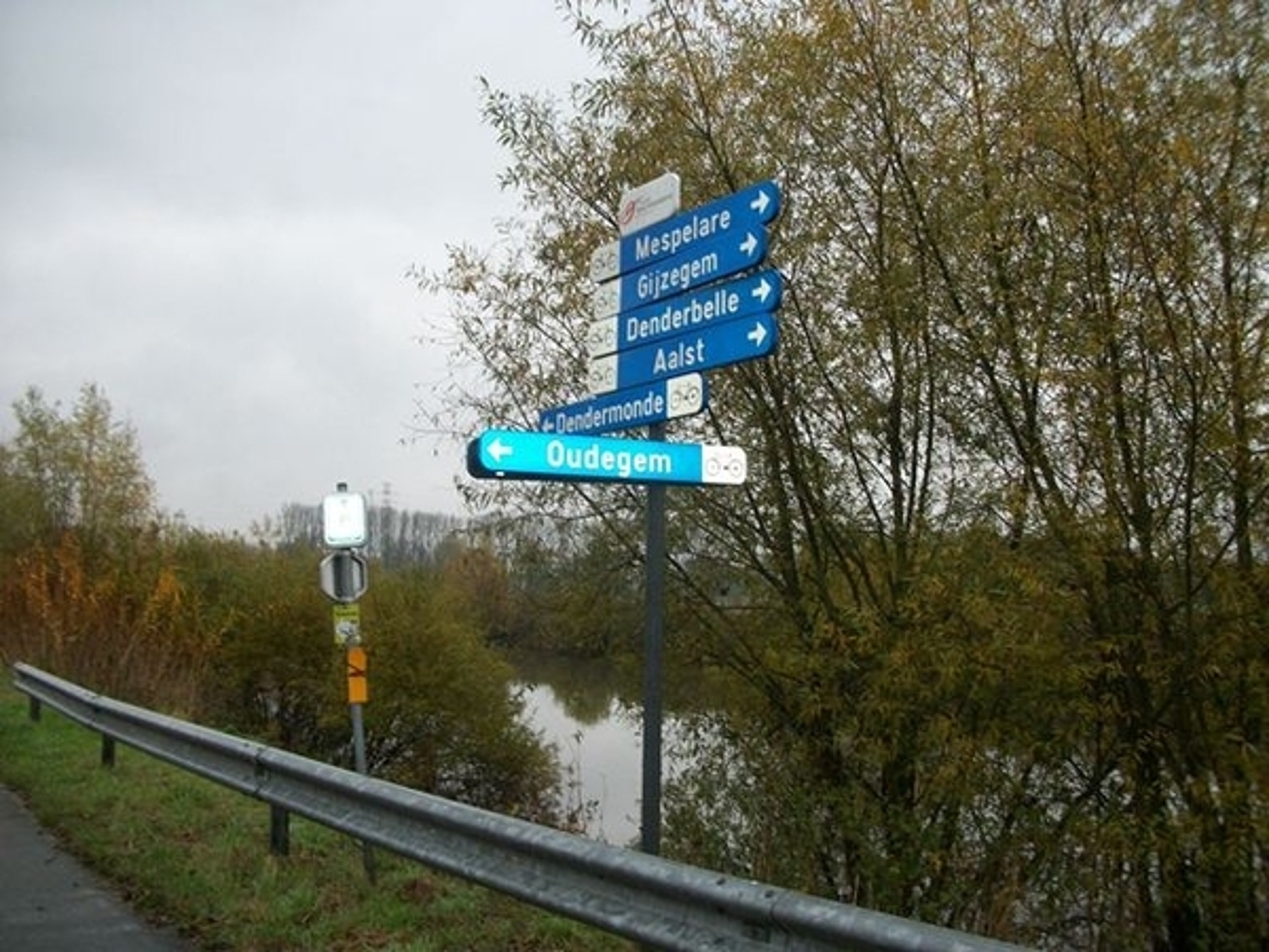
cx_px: 634
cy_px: 476
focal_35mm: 32
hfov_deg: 56.8
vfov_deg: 44.2
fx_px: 1173
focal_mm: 5.7
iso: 119
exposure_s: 1/125
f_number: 2.9
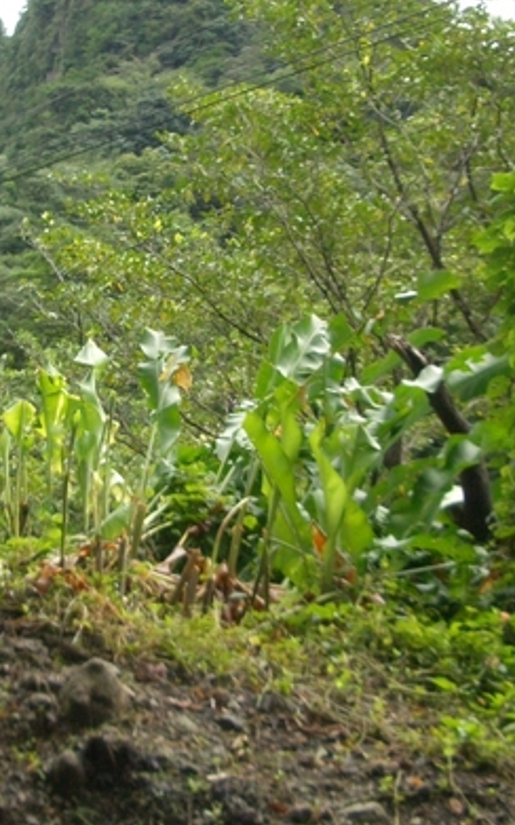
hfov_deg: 22.4
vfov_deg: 35.7
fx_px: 1281
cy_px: 365
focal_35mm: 57
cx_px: 101
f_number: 2.6
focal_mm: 5.8
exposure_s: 1/500
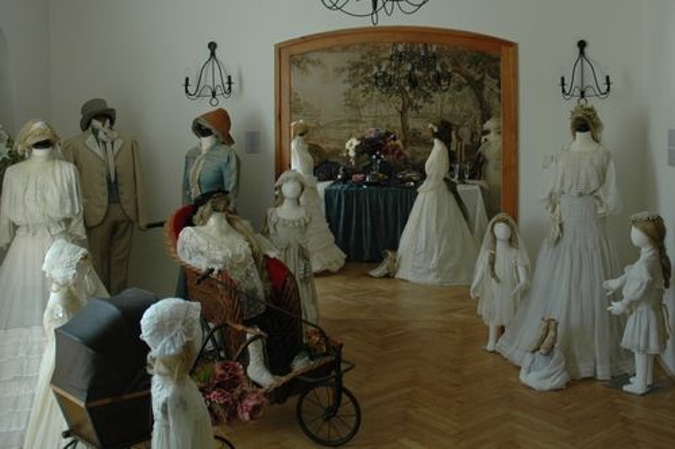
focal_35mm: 27
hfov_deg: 67.4
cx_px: 338
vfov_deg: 47.9
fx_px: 506
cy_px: 224
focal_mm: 18
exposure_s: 1/80
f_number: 4.5
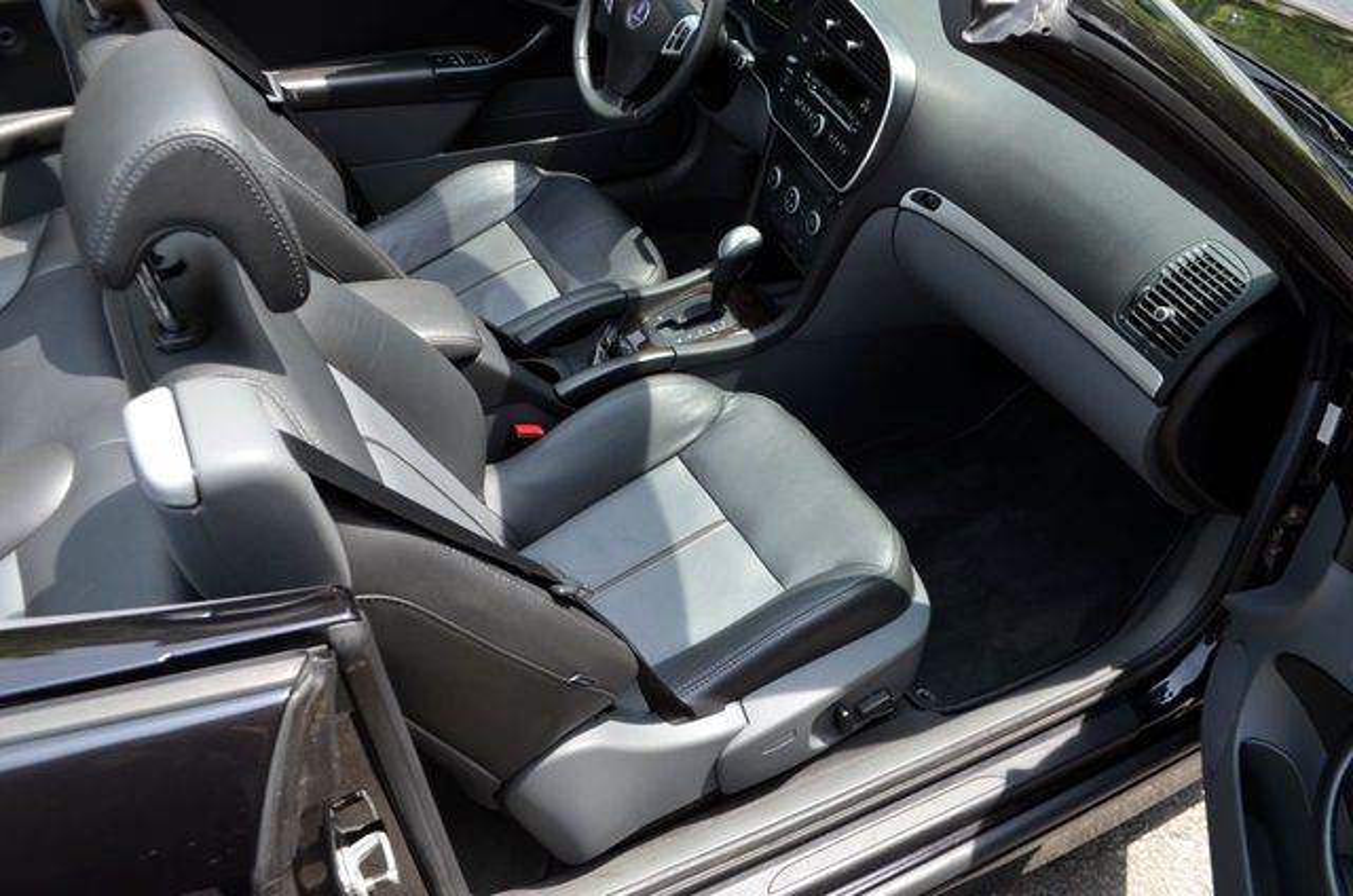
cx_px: 676
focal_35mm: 30
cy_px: 448
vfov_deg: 43.4
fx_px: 1125
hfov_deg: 62.0
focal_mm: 20
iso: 200
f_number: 6.3
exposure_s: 1/160
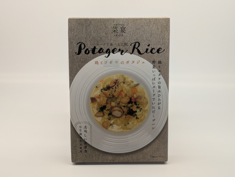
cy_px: 88
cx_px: 118
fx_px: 346
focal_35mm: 51
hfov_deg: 37.5
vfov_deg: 28.6
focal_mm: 5.43
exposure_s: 1/872
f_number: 1.89
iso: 57
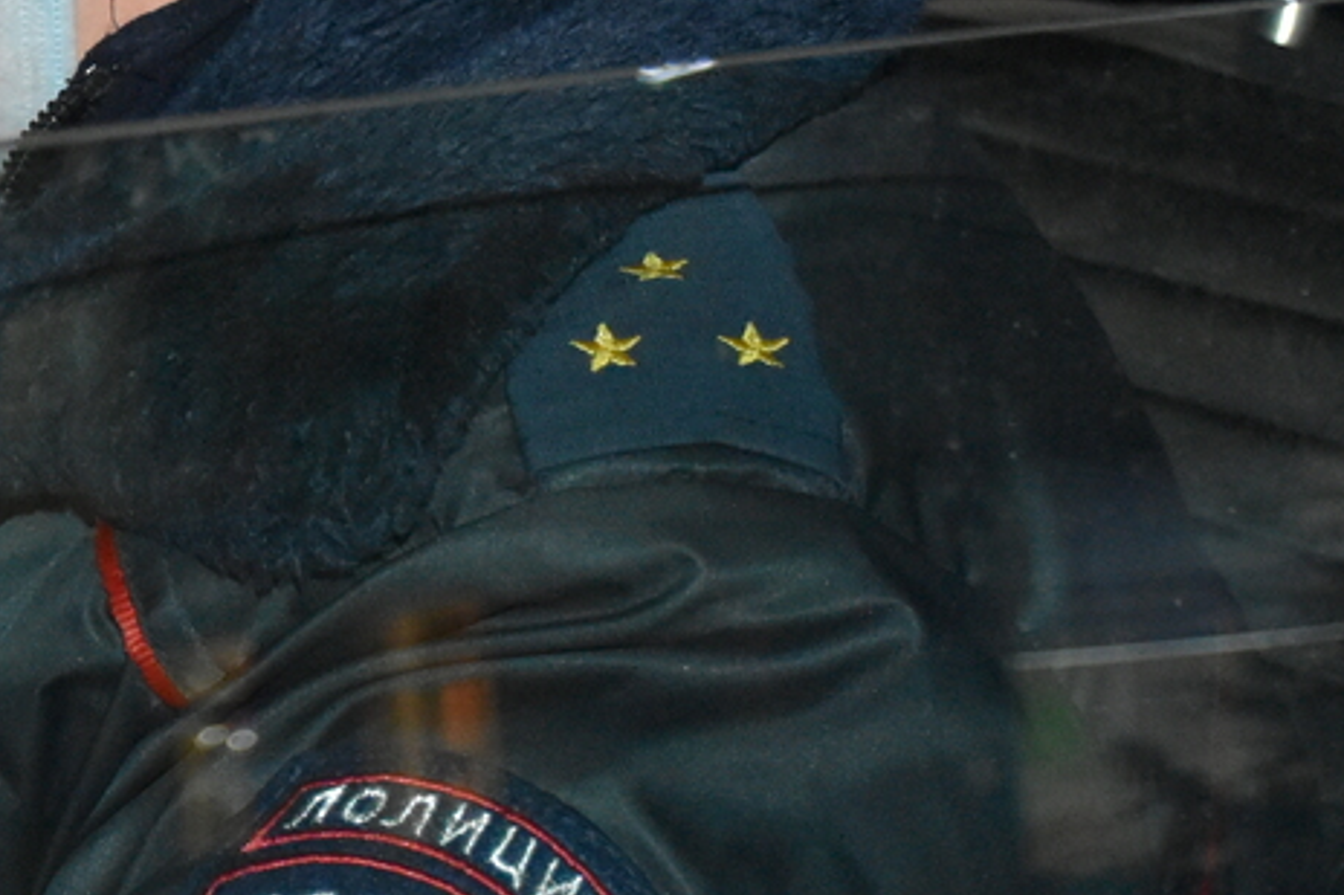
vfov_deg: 9.8
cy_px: 132
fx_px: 5214
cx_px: -356
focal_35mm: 140
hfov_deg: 14.2
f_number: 4
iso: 2800
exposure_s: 1/60
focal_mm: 27
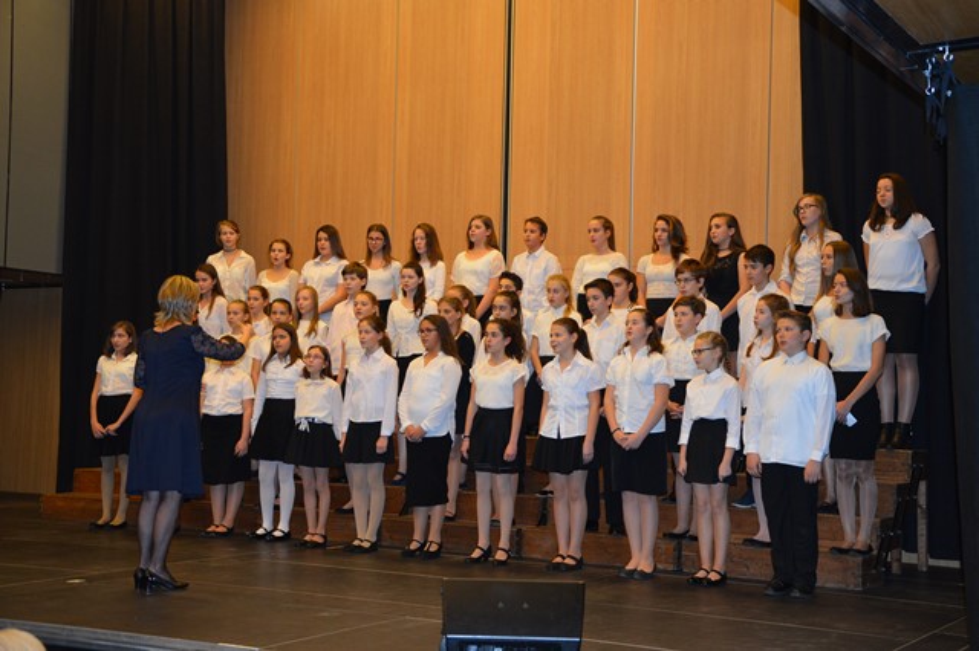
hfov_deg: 41.1
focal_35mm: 48
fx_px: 1305
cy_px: 326
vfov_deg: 28.0
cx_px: 490
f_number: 4.2
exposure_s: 1/60
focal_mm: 32
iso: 720
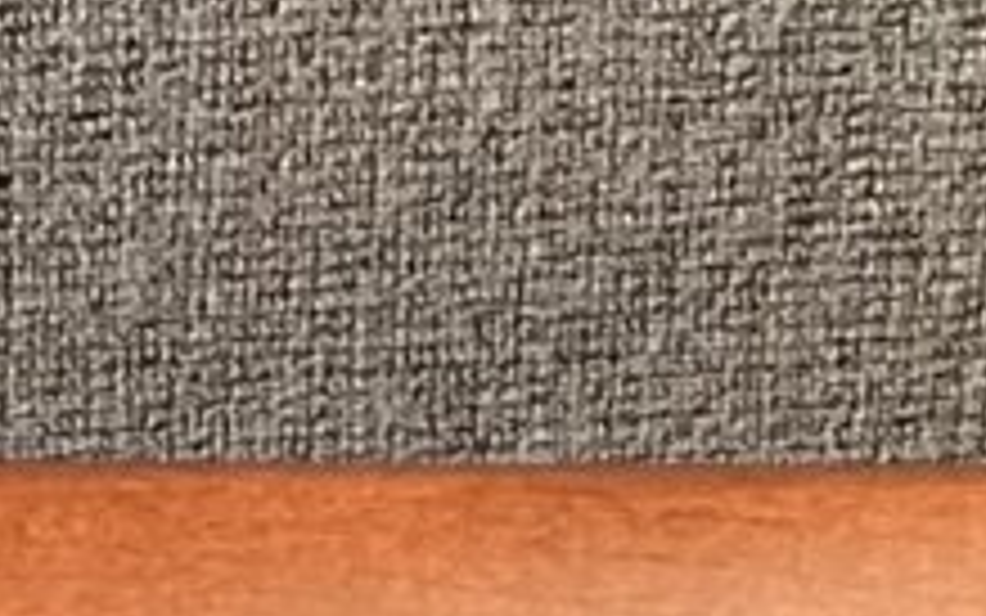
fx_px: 6101
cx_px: -709
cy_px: 1410
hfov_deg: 8.9
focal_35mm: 227
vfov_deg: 5.6
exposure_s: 1/33
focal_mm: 3.3
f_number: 2.4
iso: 400
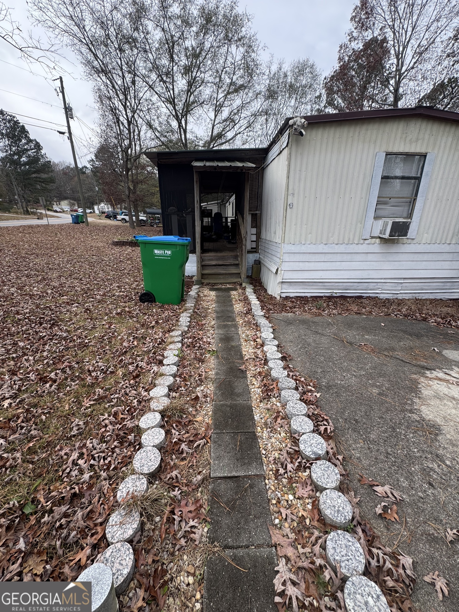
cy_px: 306
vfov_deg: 102.1
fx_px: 248
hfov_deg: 85.7
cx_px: 230
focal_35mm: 14
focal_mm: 2.22
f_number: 2.2
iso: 40
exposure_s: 1/388
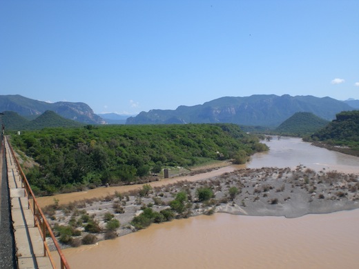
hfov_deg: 49.0
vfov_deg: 37.7
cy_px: 134
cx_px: 180
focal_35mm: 38
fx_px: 394
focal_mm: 6.3
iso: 50
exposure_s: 1/500
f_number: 4.4
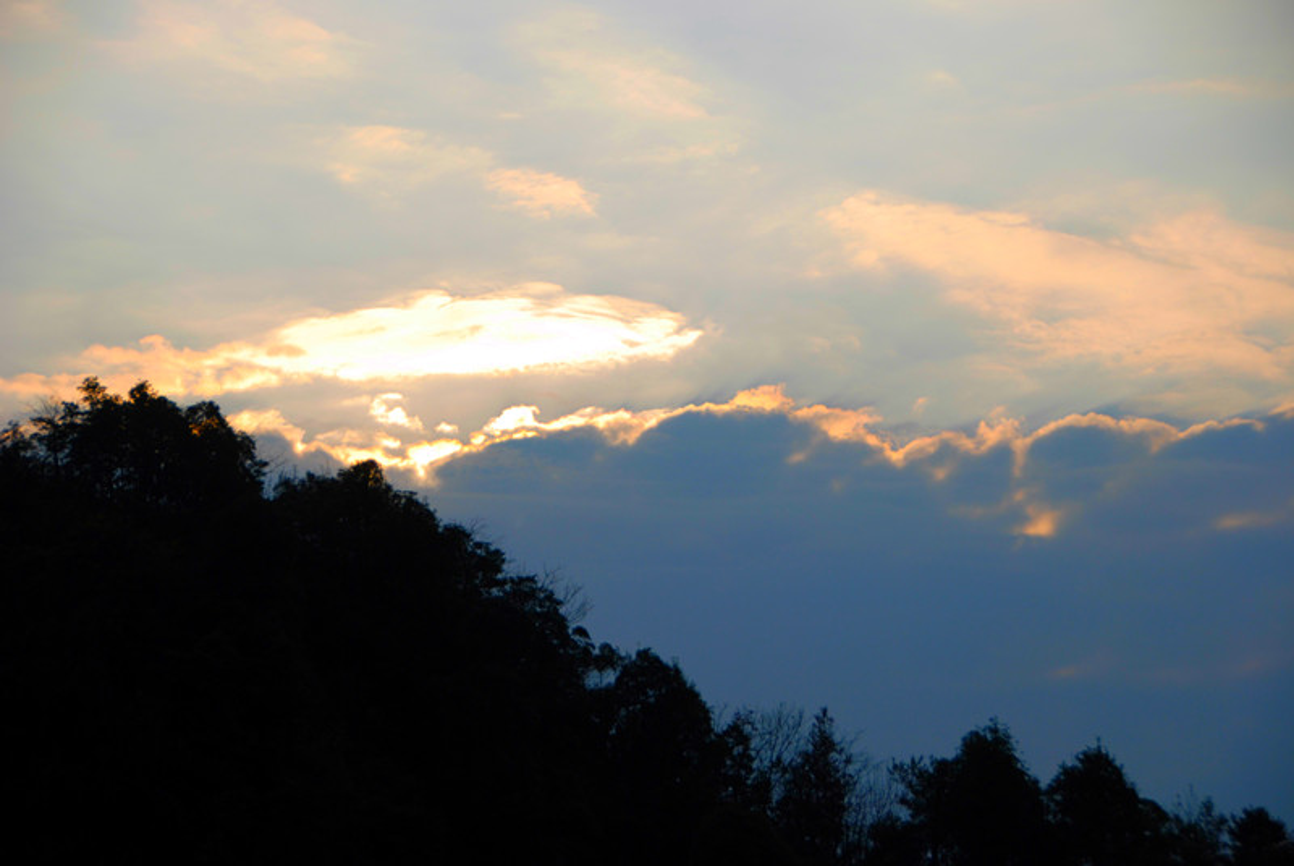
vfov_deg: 12.2
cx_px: 647
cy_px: 433
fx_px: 4047
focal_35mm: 112
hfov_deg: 18.2
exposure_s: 1/1000
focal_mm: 75
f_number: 5.3
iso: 100
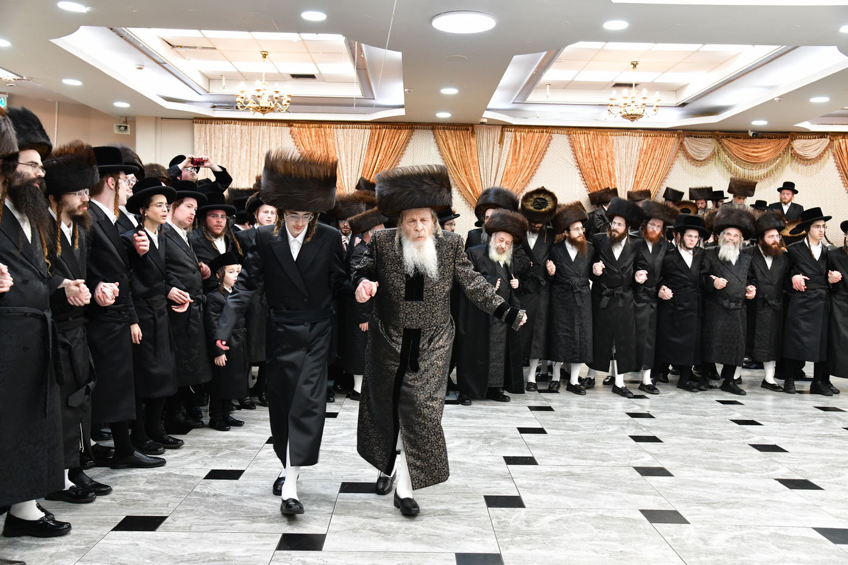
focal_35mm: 32
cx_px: 424
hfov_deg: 58.7
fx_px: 754
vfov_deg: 41.1
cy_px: 282
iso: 2500
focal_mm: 32
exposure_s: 1/100
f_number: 5.6
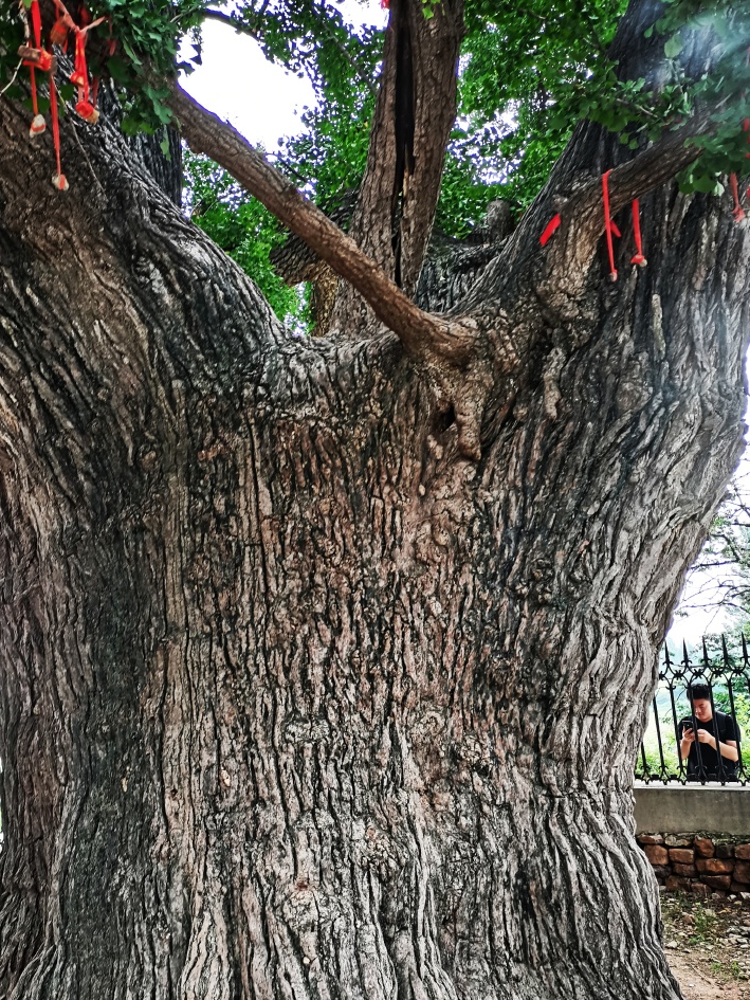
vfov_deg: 55.0
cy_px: 593
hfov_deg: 42.9
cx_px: 343
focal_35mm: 33
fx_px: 953
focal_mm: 5.58
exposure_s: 1/100
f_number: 1.8
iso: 125
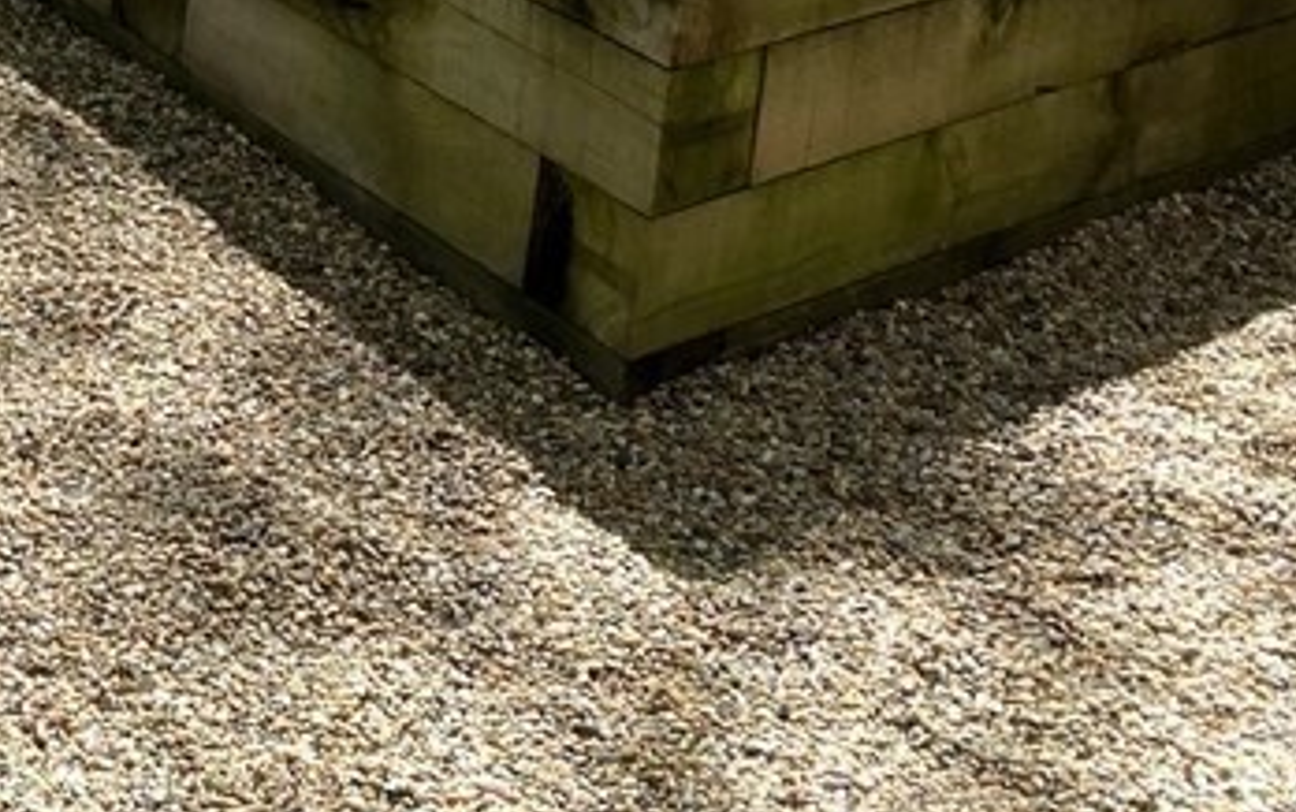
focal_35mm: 81
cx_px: -425
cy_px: -548
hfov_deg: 22.6
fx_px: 2863
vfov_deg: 14.6
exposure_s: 1/778
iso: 32
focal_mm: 4.25
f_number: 1.8
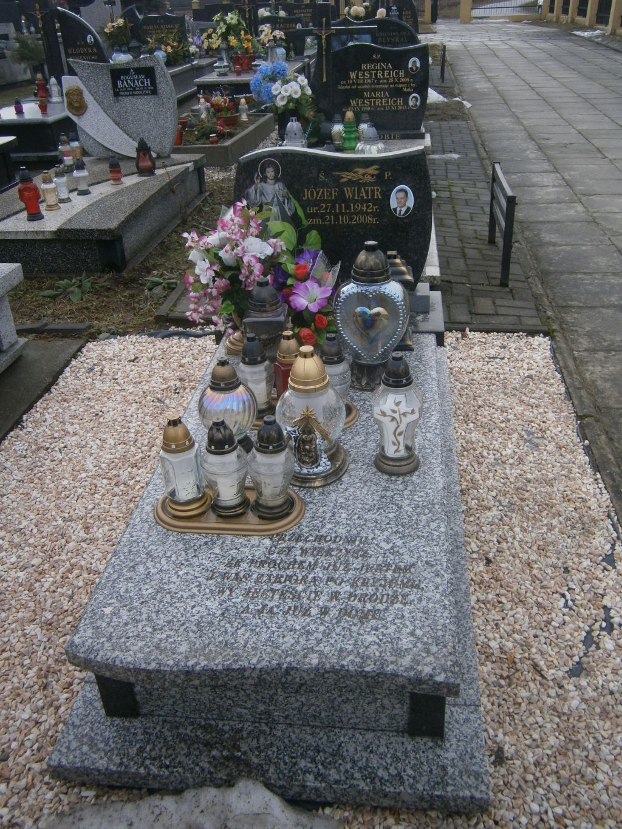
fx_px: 743
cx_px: 311
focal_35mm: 31
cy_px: 414
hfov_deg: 45.4
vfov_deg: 58.3
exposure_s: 1/250
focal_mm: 5.5
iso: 80
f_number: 2.9
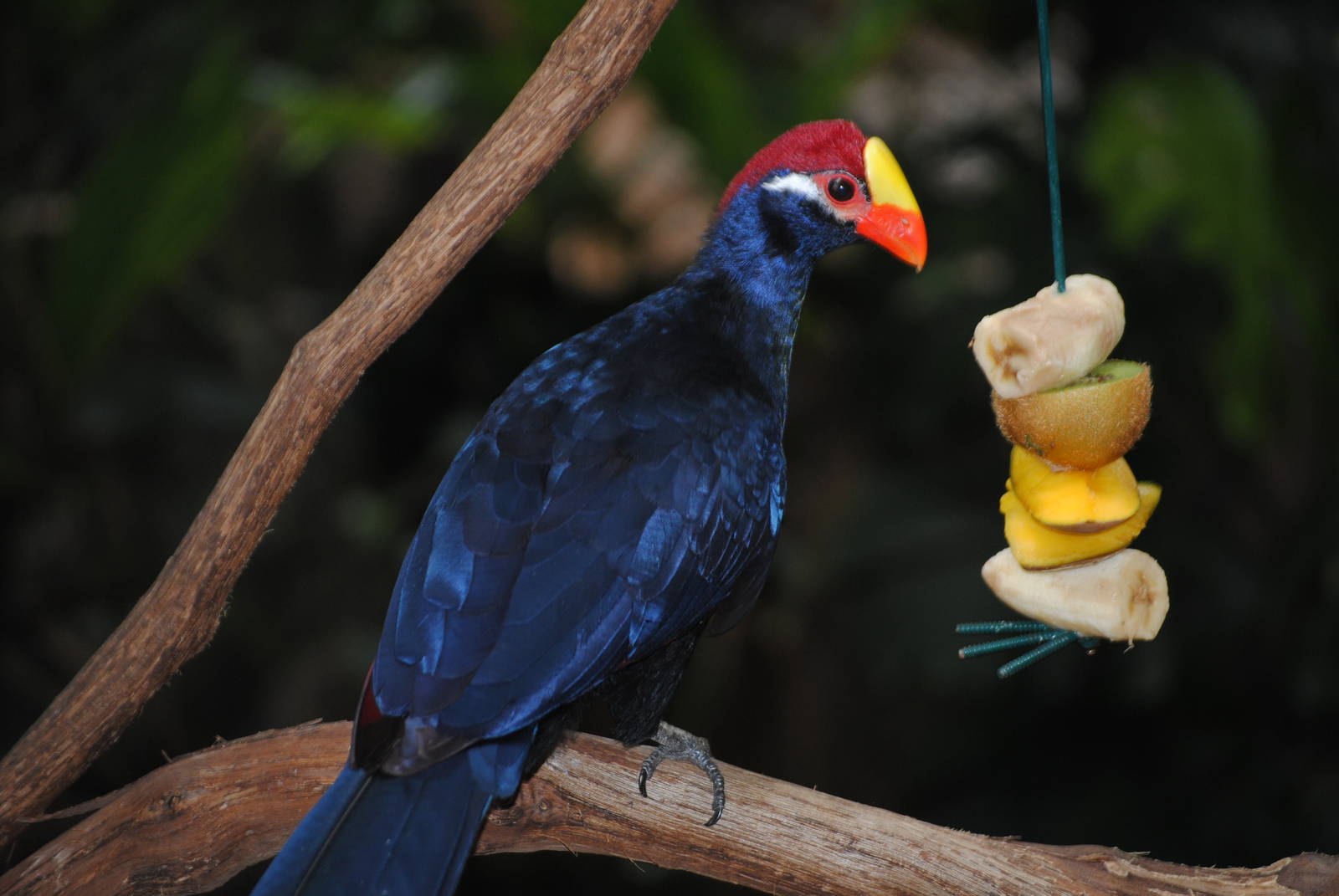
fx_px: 5865
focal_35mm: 158
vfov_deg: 8.7
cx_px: 670
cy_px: 448
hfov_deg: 13.0
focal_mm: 105
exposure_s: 1/60
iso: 200
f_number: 4.5
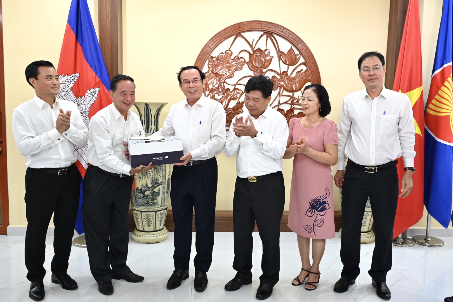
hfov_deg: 61.1
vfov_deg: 43.0
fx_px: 384
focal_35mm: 30
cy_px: 151
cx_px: 226
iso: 1100
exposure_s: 1/50
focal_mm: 30.5
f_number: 4
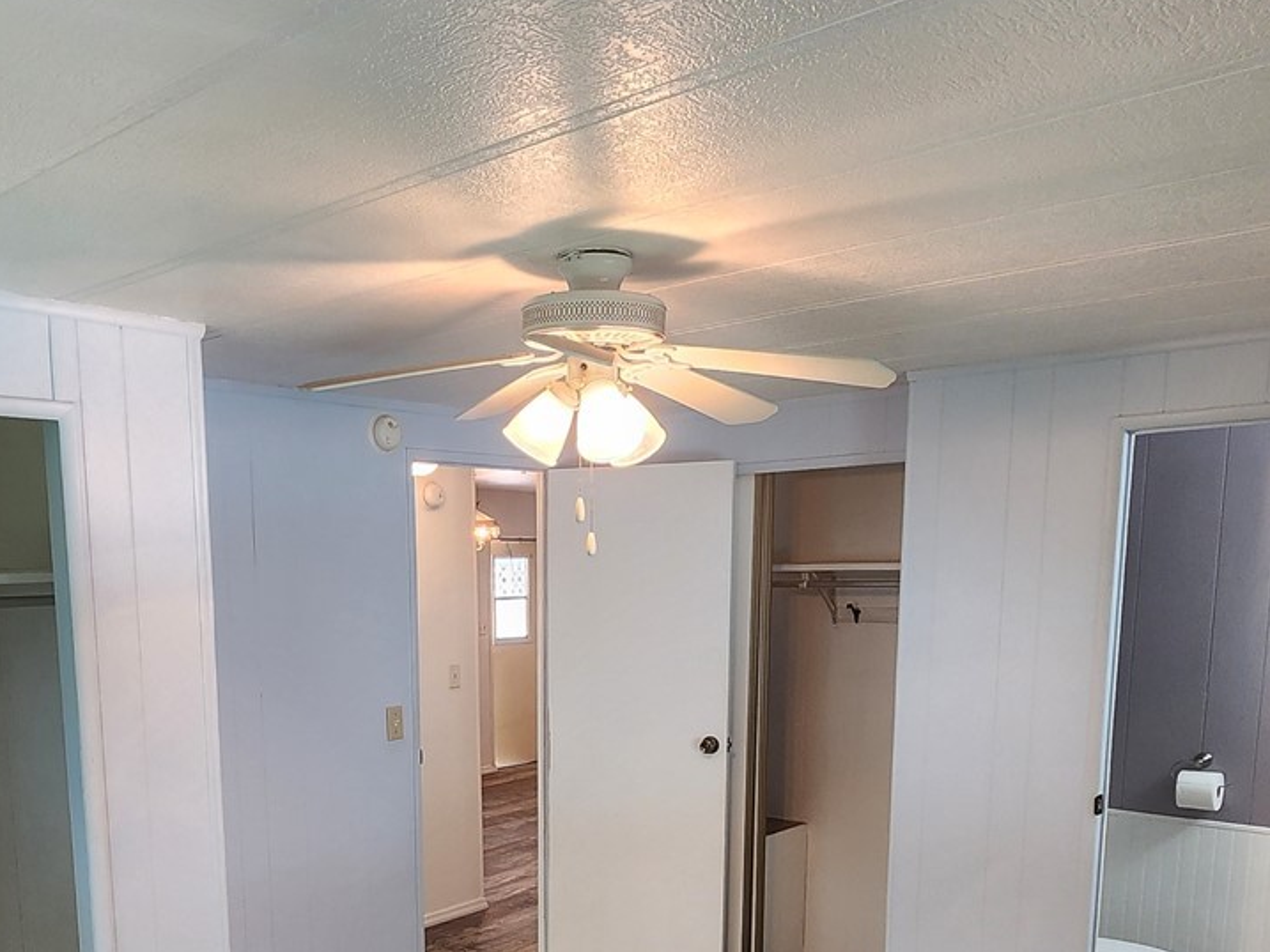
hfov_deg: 60.7
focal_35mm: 29
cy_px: 754
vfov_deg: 45.9
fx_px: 1064
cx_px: 462
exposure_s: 1/60
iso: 200
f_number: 2.2
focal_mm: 2.2
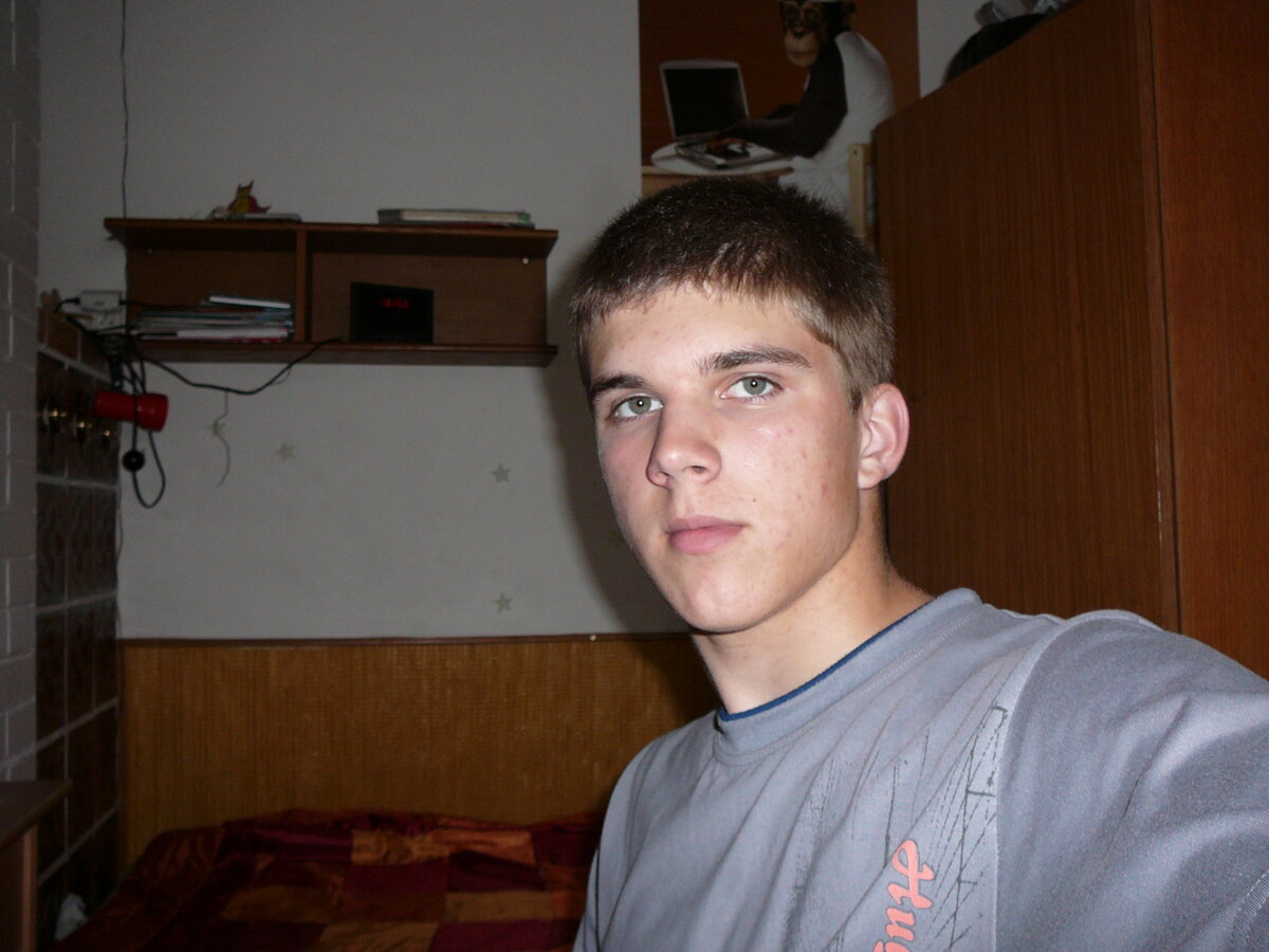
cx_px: 634
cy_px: 476
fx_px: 1283
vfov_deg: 40.7
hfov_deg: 52.6
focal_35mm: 35
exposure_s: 1/30
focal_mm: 5.2
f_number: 2.8
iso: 100
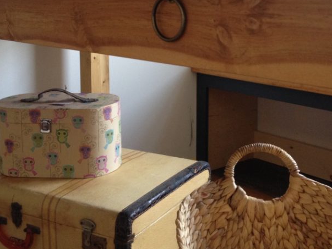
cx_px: 190
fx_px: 547
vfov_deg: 25.4
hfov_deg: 33.7
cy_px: 59
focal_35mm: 57
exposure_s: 1/20
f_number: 2.4
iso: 125
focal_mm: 4.28
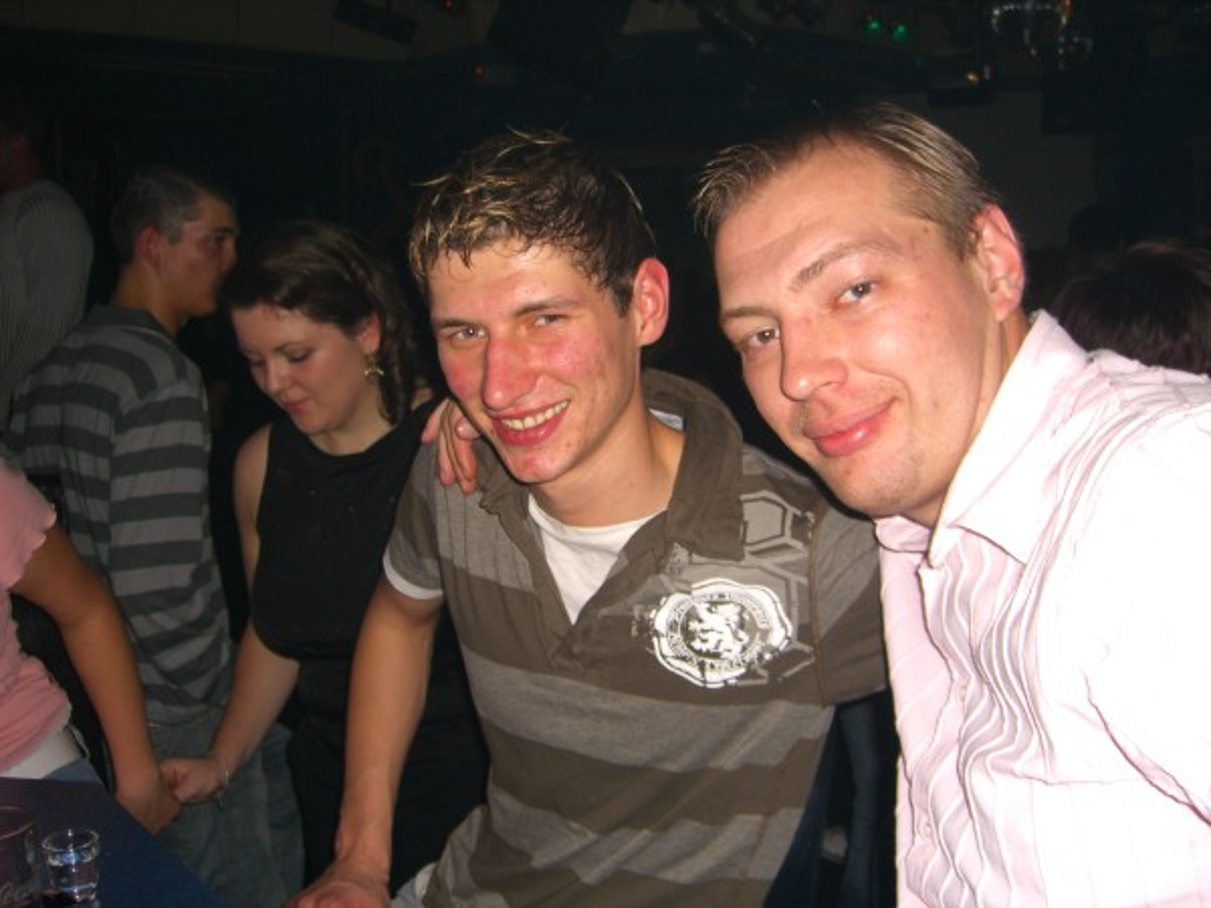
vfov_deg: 37.7
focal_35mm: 38
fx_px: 1329
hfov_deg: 49.0
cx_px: 606
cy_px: 454
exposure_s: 1/60
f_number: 2.8
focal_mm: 7.9
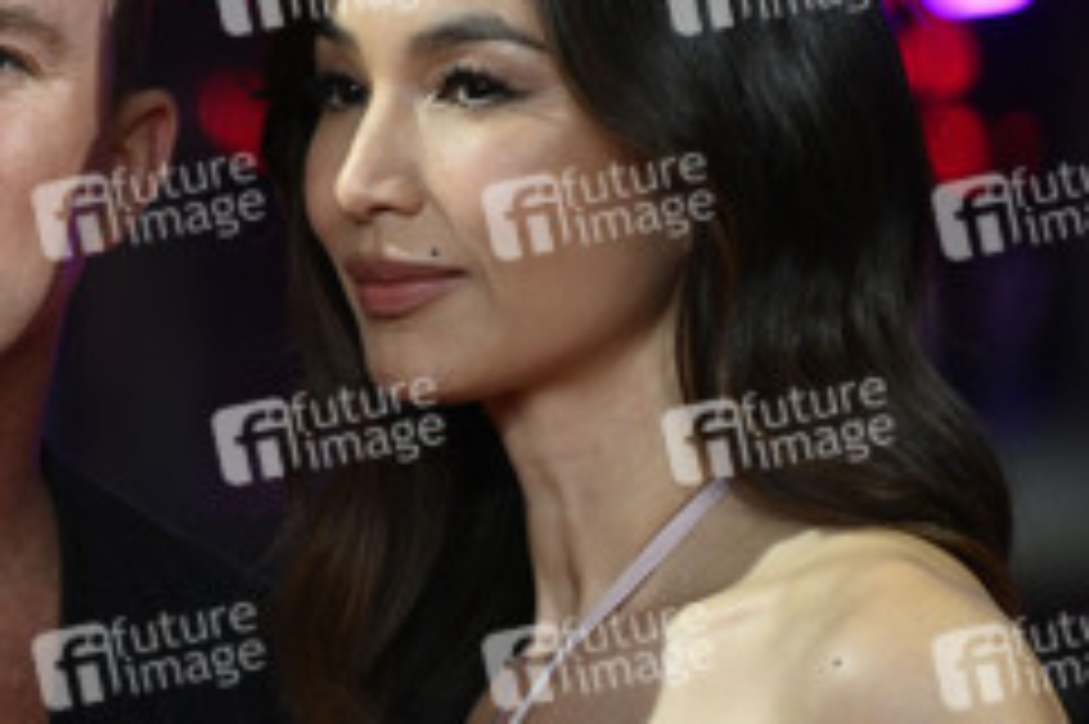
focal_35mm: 428
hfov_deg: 4.8
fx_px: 12938
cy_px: 319
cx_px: 209
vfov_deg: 3.2
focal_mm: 230
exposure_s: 1/250
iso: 4000
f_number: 5.6
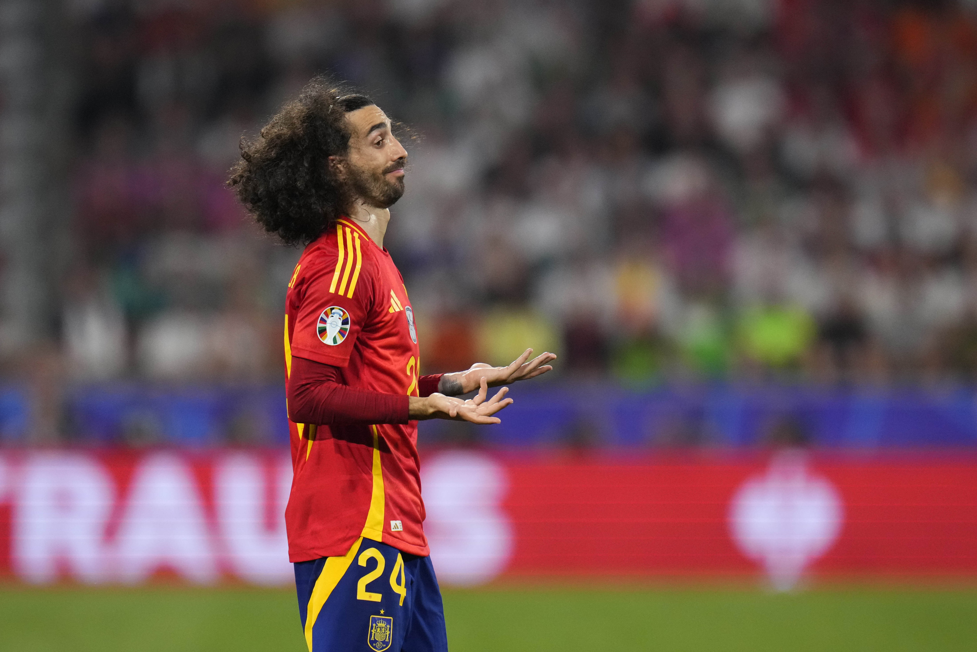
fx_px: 16282
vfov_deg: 2.3
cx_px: 488
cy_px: 326
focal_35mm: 600
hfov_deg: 3.4
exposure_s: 1/2000
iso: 3200
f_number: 3.2
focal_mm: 400
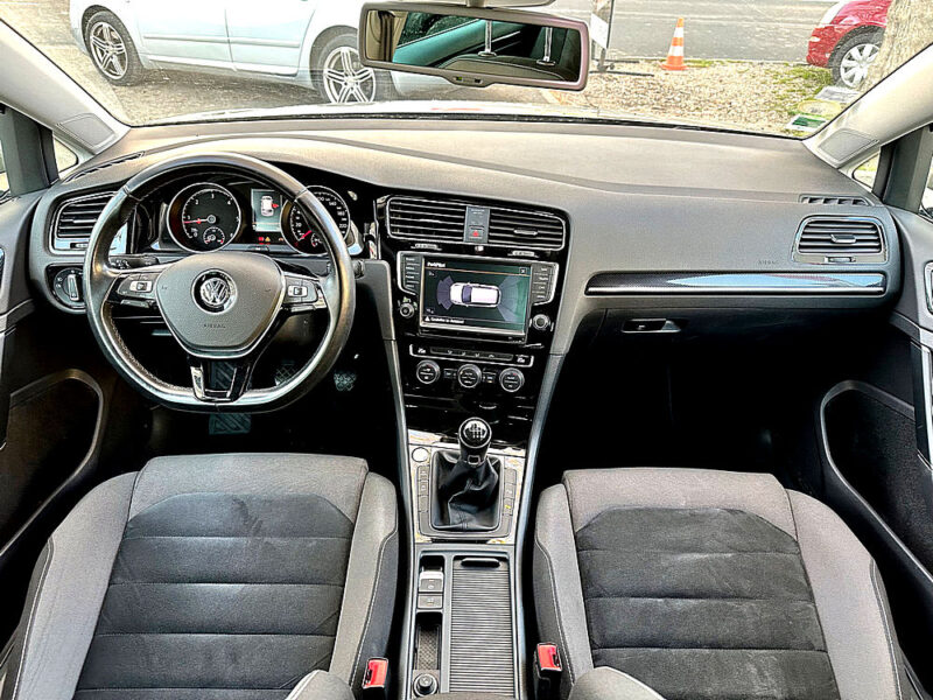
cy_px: 350
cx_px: 466
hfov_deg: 71.6
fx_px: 647
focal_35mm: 24
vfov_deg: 56.8
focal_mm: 6.86
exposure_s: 1/100
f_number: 1.78
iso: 200
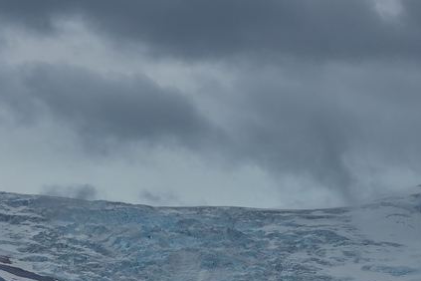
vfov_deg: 4.4
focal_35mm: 309
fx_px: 3613
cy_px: 282
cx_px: 233
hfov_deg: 6.7
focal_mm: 102
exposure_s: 1/400
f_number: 10
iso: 100
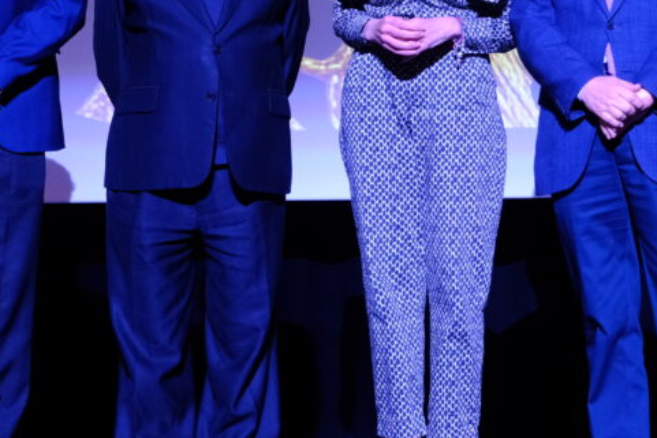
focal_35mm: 117
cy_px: 92
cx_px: 352
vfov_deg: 11.7
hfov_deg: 17.5
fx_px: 2136
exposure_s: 1/60
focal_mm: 36.5
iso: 1600
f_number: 2.8
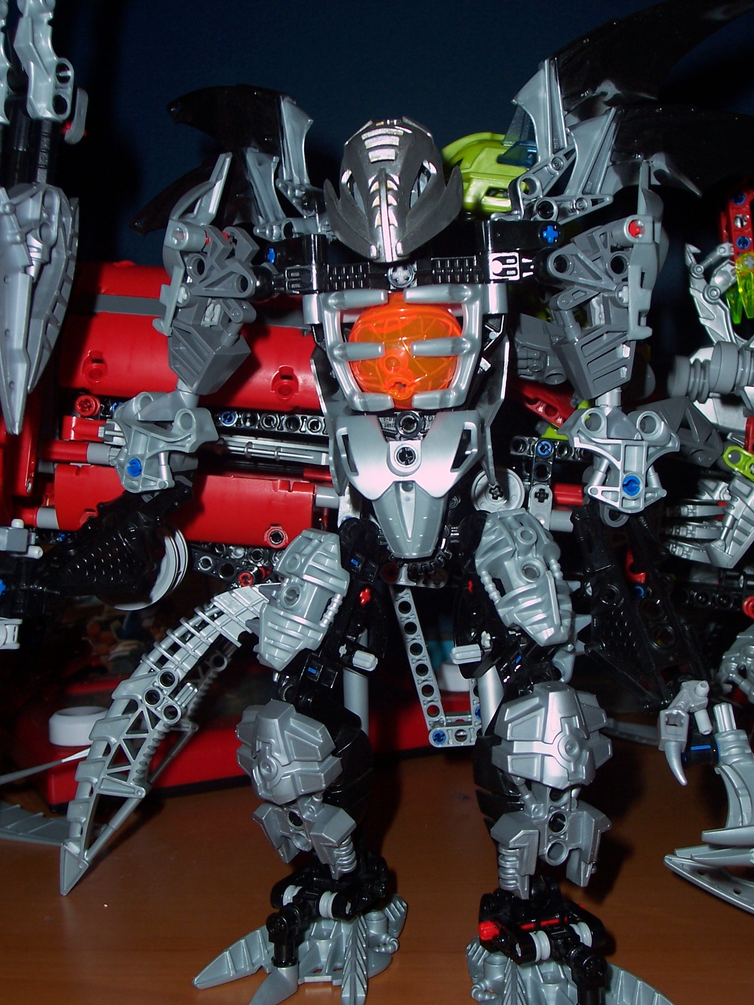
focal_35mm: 42
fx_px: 1220
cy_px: 502
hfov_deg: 34.3
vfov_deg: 44.8
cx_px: 377
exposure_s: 1/60
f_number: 3
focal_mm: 7
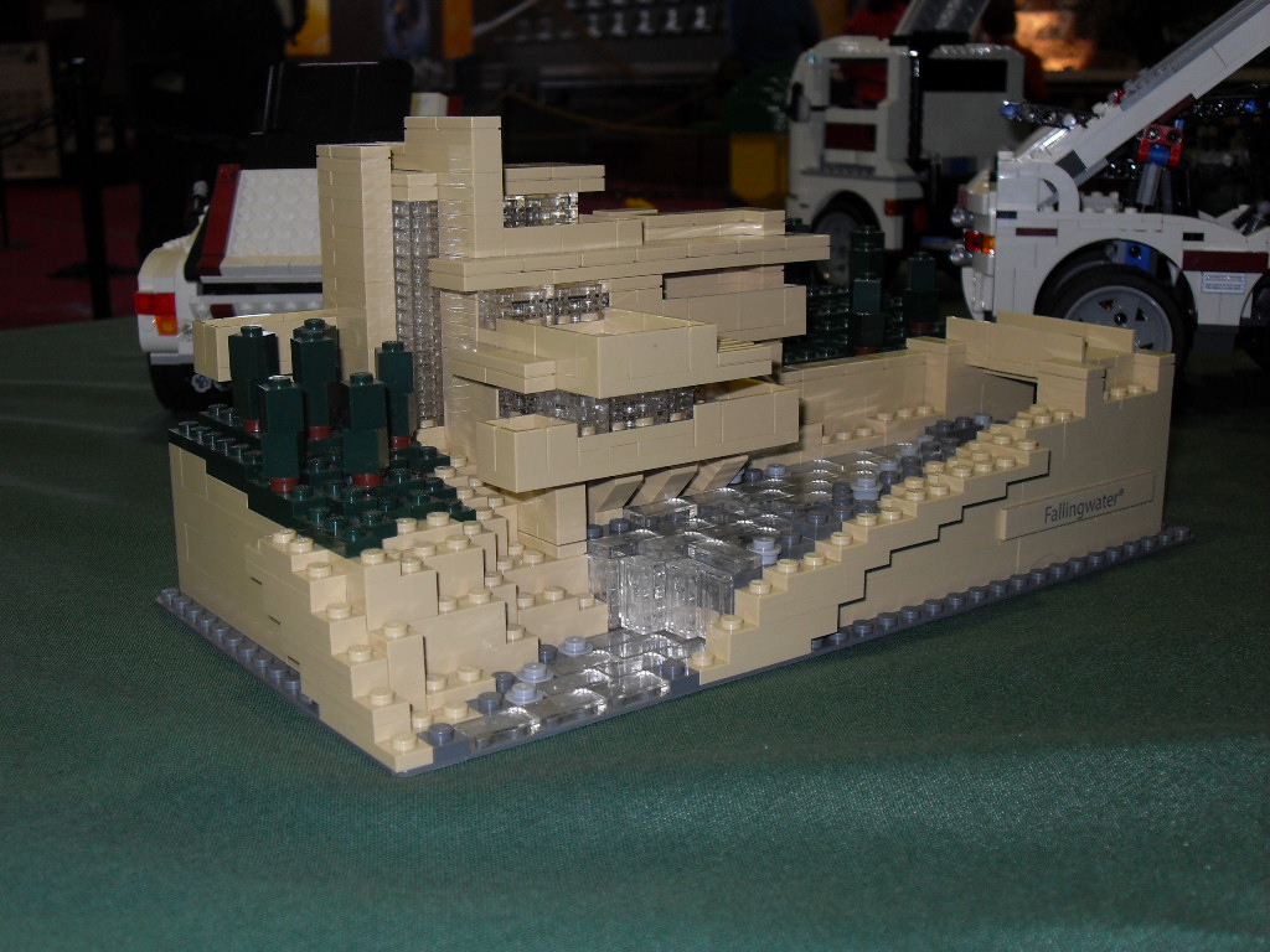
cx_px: 635
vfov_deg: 34.3
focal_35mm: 42
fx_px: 1541
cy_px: 476
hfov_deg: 44.8
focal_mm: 7.1
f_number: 3.1
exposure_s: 1/45
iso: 100
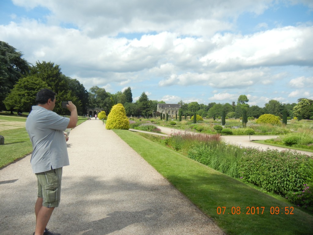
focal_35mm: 30
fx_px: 271
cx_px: 156
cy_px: 118
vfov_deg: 46.8
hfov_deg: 60.0
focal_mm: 5.4
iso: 160
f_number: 7
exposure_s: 1/472
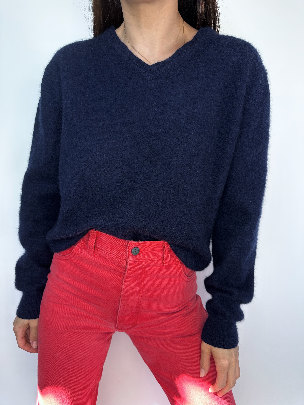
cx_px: 152
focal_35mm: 24
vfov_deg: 71.6
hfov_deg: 56.8
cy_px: 202
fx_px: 281
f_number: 1.78
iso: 64
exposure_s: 1/109
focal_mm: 6.86
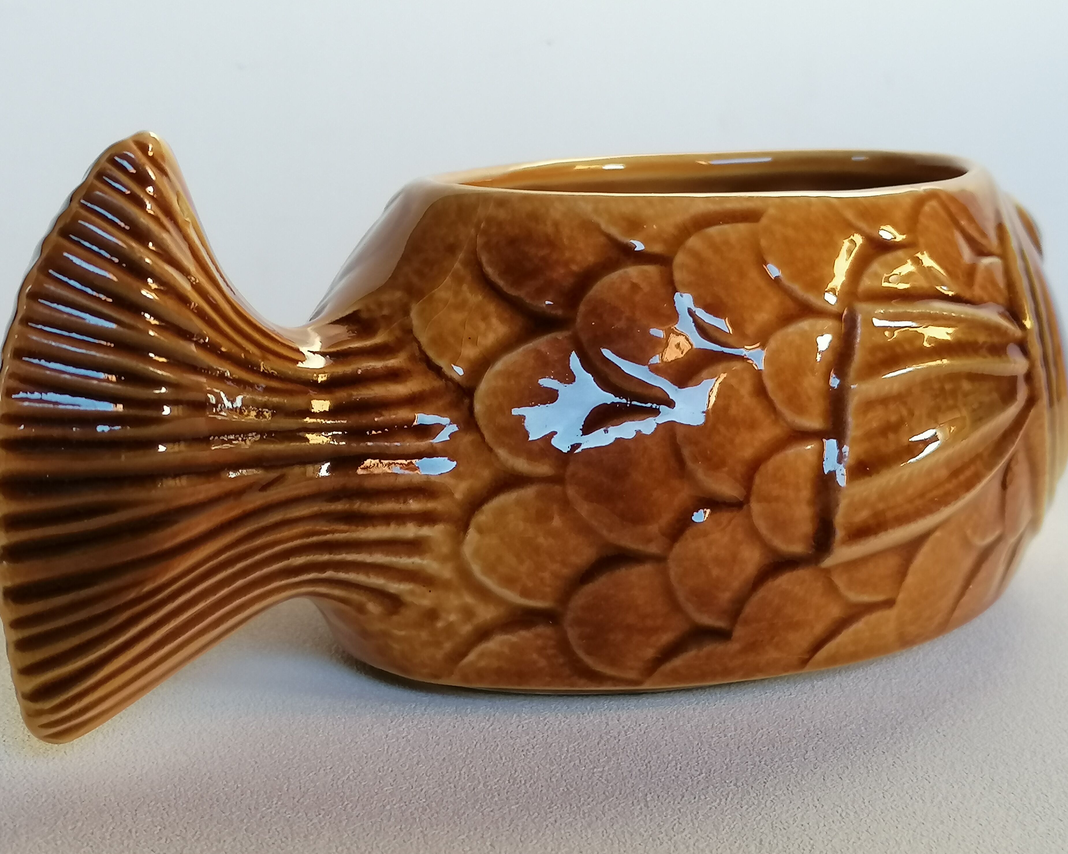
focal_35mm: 57
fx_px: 1802
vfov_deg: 26.7
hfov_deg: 33.0
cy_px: 432
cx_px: 517
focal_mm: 4.75
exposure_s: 1/60
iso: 160
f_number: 1.8
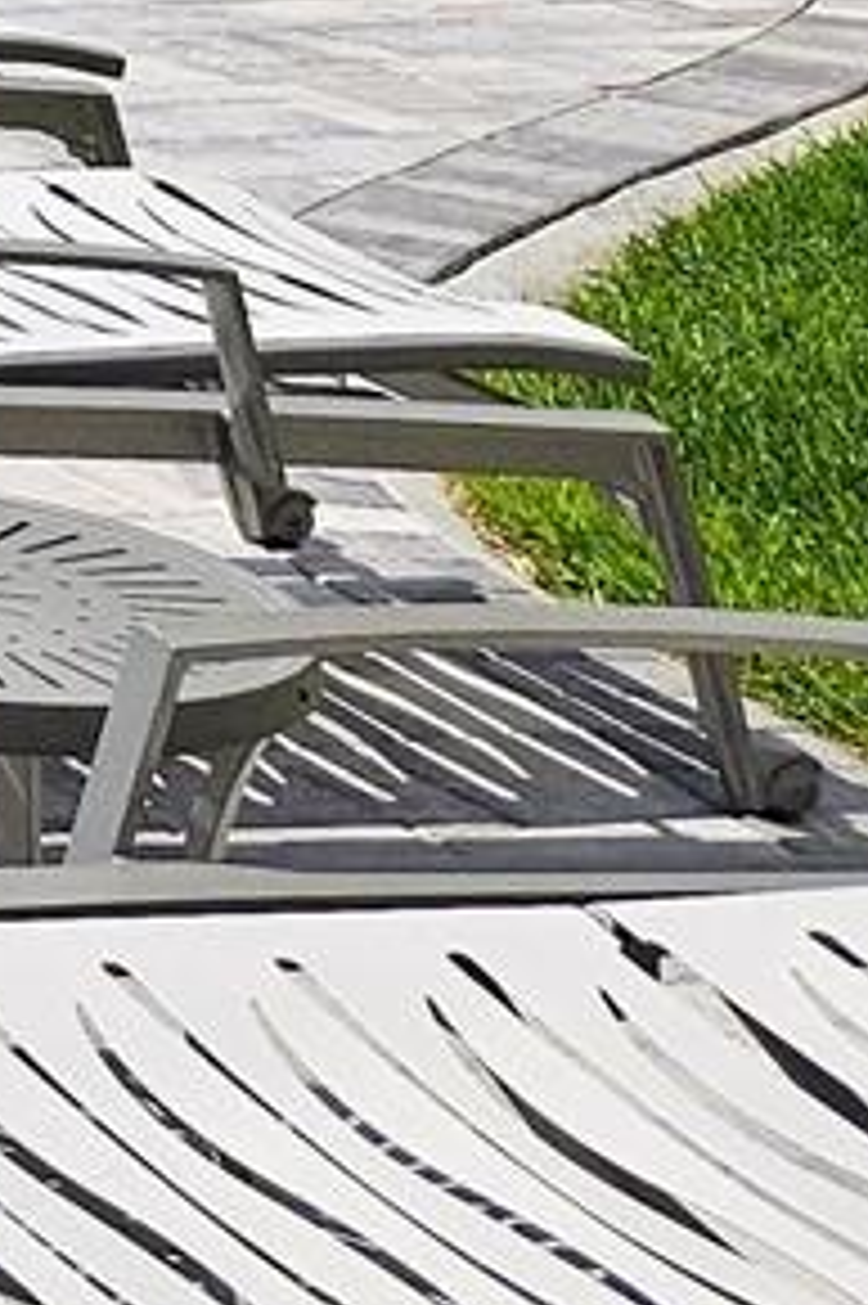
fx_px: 4779
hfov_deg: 7.7
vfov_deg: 14.1
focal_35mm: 132
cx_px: -2370
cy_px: -922
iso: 25
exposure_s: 1/5158
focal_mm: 5.4
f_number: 1.8
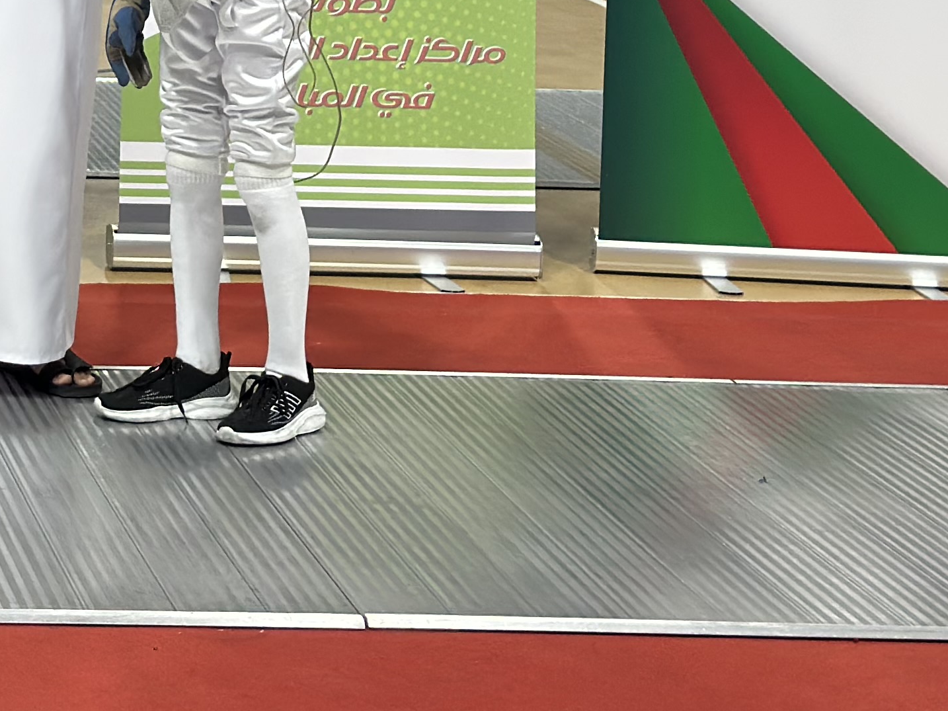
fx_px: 3697
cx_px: -205
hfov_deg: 14.1
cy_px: -268
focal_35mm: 135
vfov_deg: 10.7
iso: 64
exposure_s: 1/165
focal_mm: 6.86
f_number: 1.78
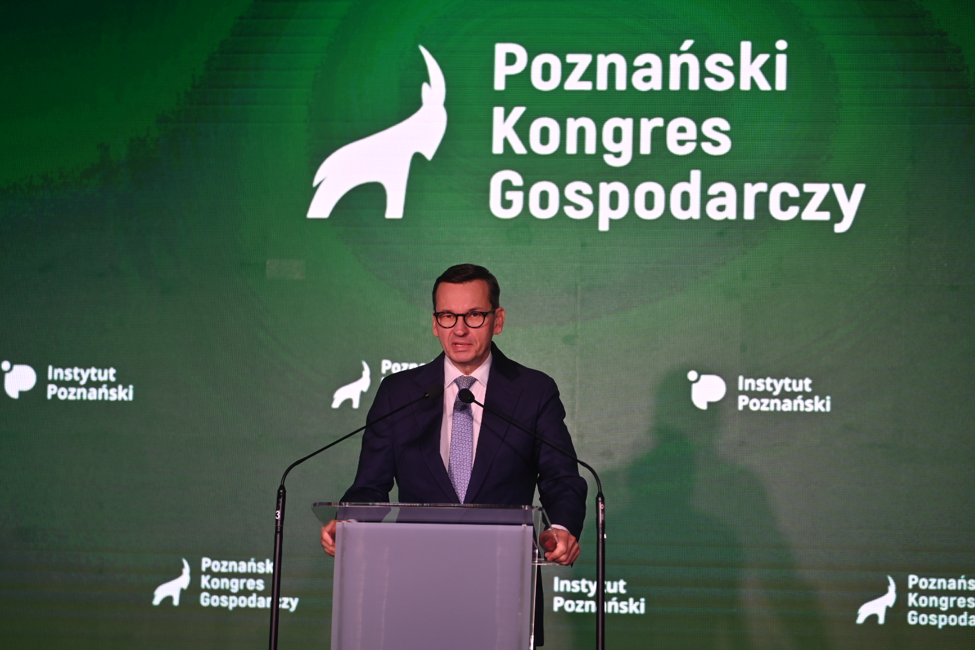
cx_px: 488
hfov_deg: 18.6
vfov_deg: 12.5
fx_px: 2979
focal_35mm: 110
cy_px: 325
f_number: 2.8
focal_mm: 110
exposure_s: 1/200
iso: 200
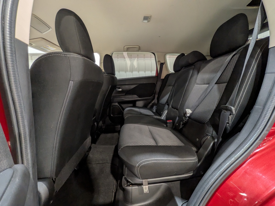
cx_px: 138
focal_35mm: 14
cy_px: 103
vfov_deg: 85.7
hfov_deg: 102.1
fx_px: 111
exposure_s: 1/25
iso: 124
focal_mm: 1.83
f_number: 2.2
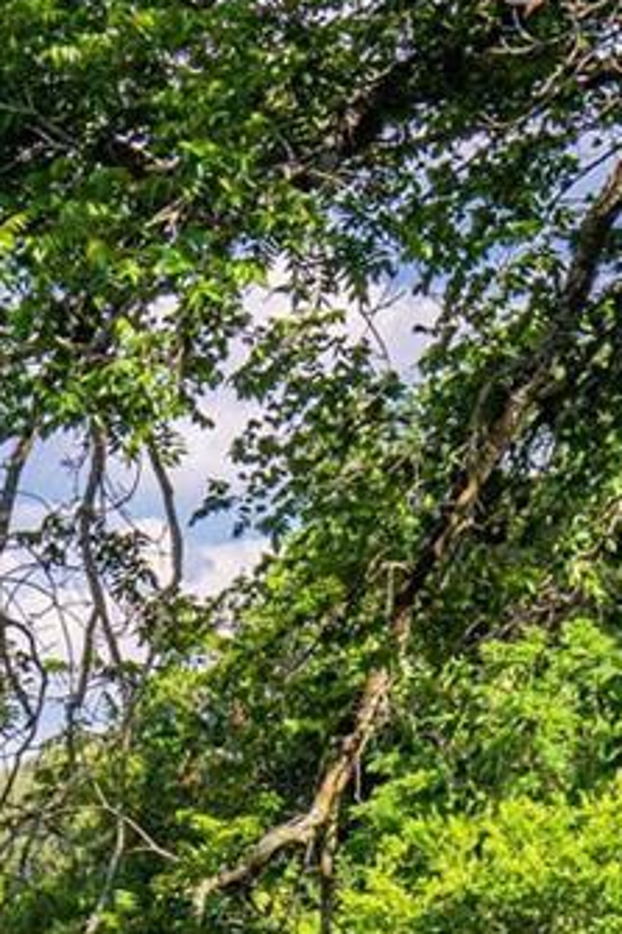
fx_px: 5551
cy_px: 1883
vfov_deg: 9.0
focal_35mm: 214
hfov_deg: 6.4
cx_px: 42
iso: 100
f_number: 9
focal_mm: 35
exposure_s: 1/250
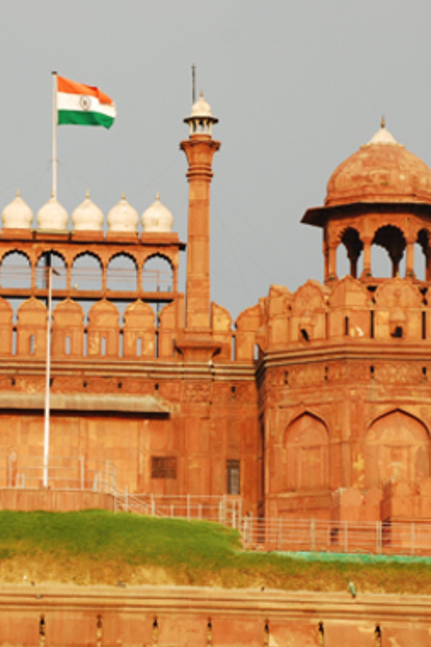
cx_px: 51
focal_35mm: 157
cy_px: 319
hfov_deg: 8.7
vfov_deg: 13.1
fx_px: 2822
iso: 320
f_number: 7.1
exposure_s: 1/500
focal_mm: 62
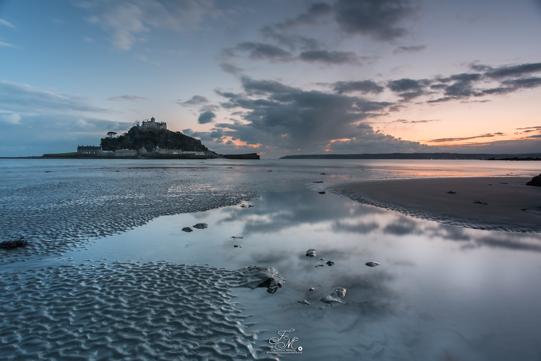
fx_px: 301
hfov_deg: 84.0
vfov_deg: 62.0
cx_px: 270
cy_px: 180
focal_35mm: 20
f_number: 8
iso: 100
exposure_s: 10
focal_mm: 20
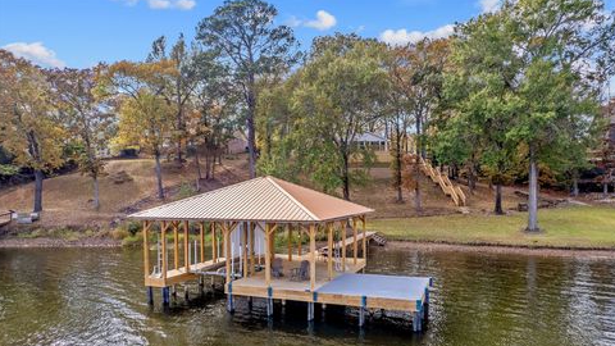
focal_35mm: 24
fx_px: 391
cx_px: 316
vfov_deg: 47.4
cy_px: 208
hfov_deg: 76.3
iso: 100
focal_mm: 8.38
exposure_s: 1/500
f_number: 2.8
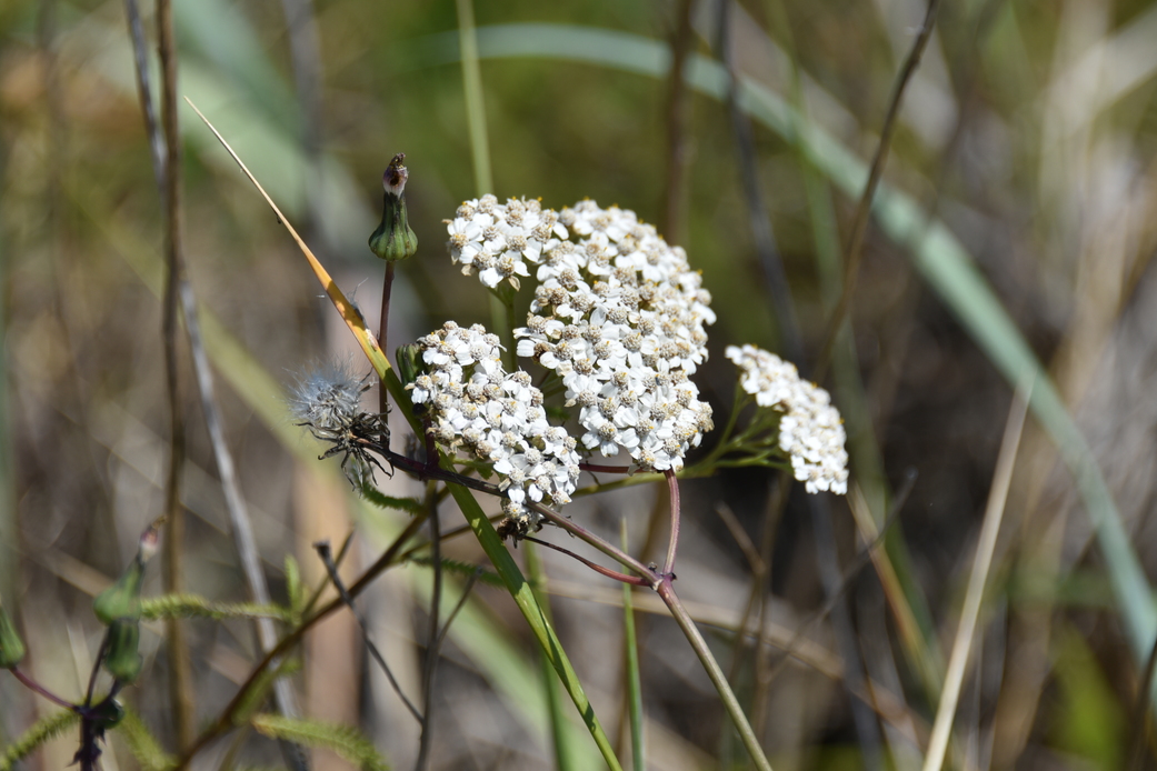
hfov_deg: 5.6
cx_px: 596
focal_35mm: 369
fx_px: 11858
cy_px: 344
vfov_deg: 3.7
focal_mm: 300
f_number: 6.3
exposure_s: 1/640
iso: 100
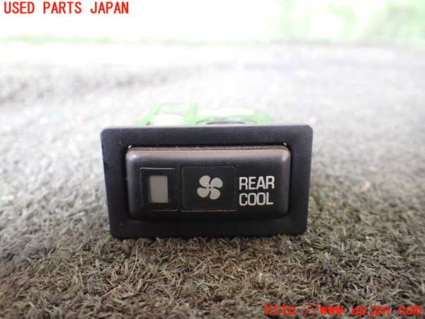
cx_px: 212
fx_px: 368
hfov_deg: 60.0
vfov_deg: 46.8
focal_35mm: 30
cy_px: 160
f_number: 2.3
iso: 800
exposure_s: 1/30
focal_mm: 5.4
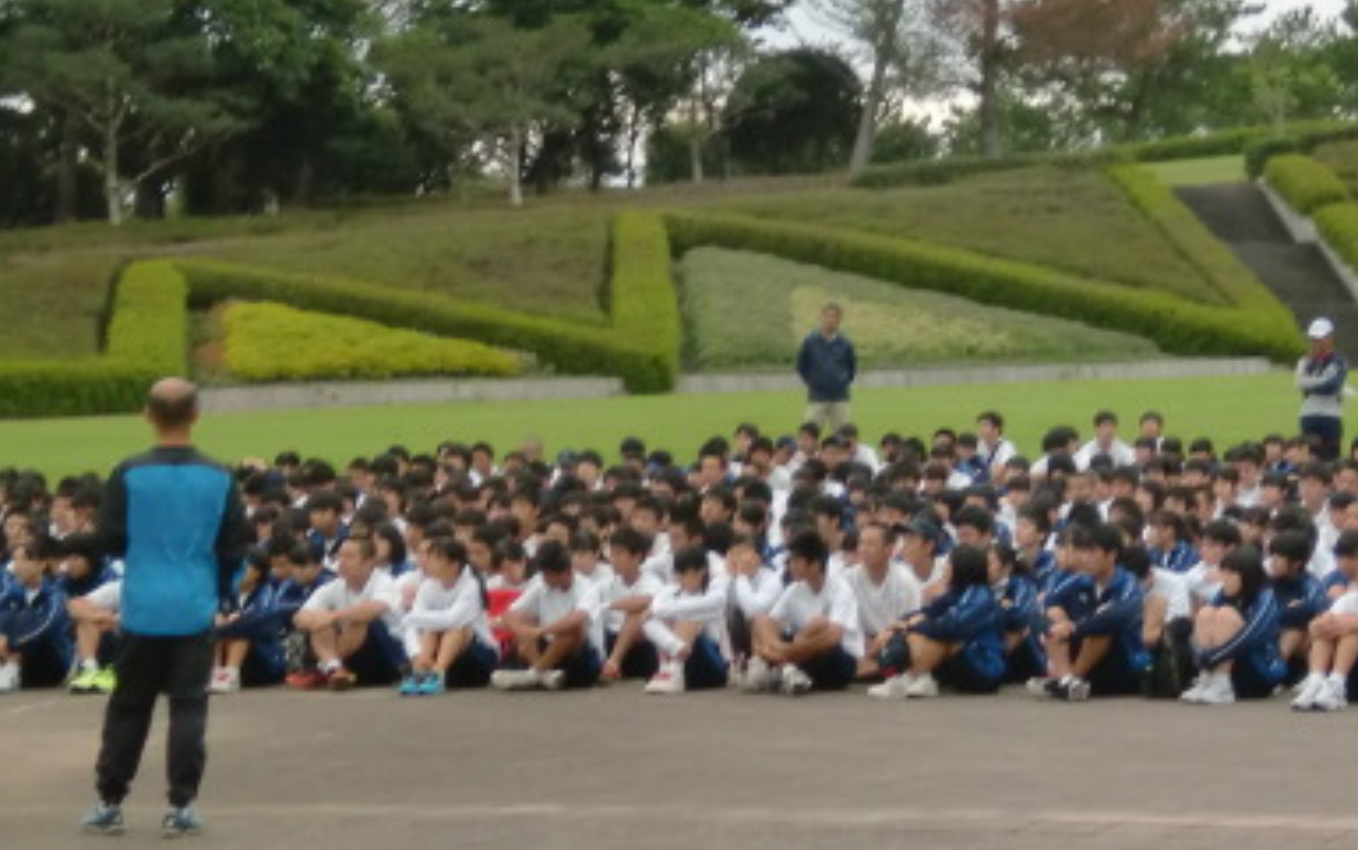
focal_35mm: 162
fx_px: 5998
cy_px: 451
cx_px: 896
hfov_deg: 12.9
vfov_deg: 8.1
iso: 200
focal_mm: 16.51
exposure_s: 1/60
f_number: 5.4
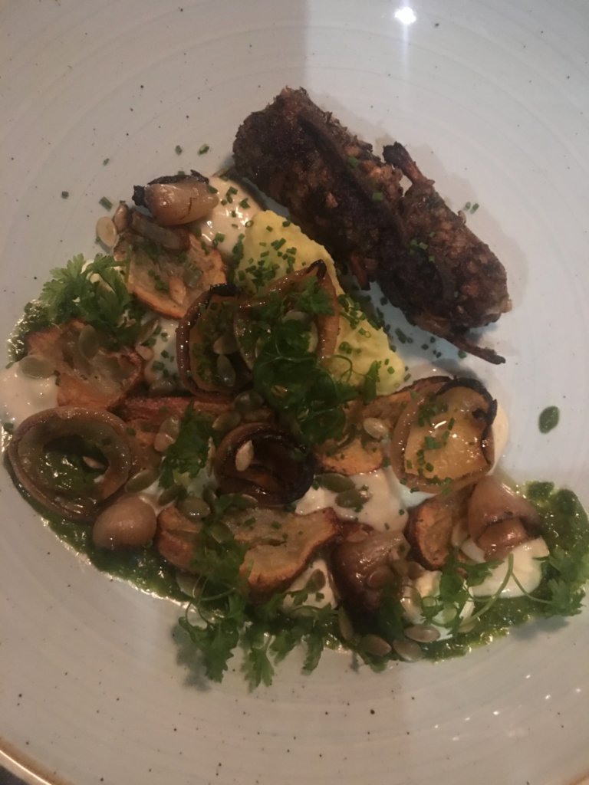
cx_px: 294
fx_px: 658
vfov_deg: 61.7
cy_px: 392
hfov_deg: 48.2
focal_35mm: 29
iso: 160
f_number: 2.2
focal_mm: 4.15
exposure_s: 1/4
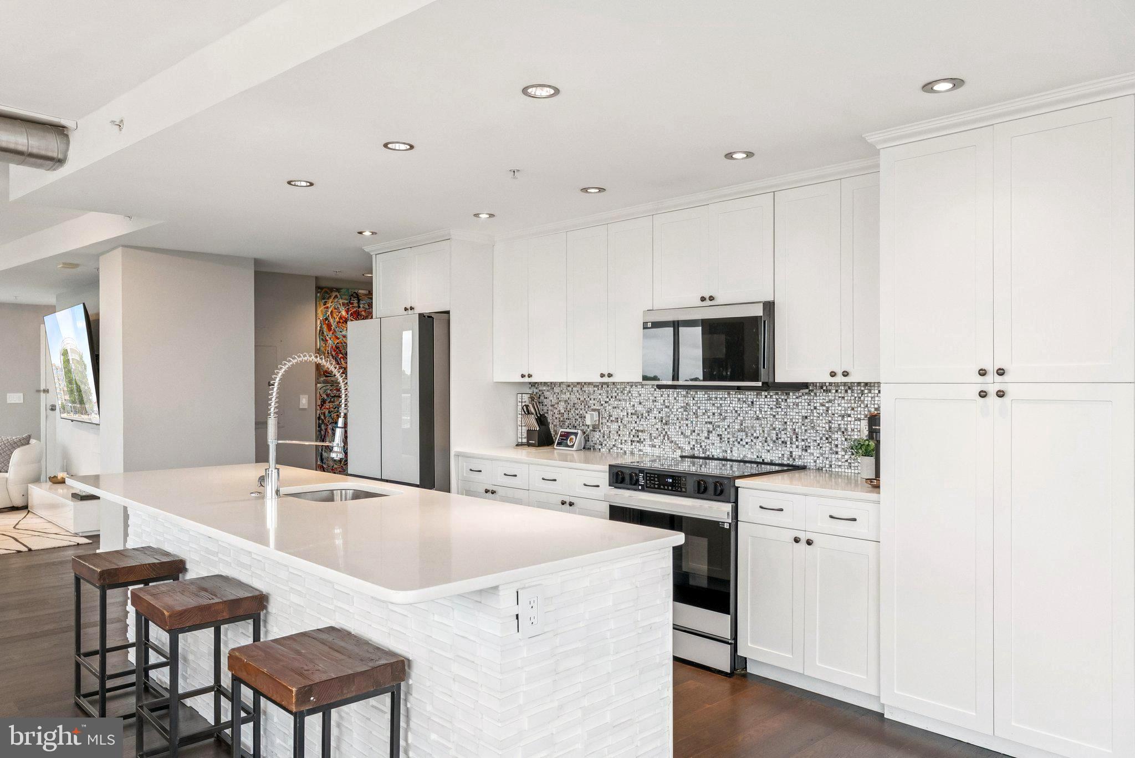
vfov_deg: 51.3
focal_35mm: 25
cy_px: 379
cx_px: 568
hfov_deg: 71.5
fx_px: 788
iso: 2000
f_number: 7.1
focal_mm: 25
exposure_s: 1/160
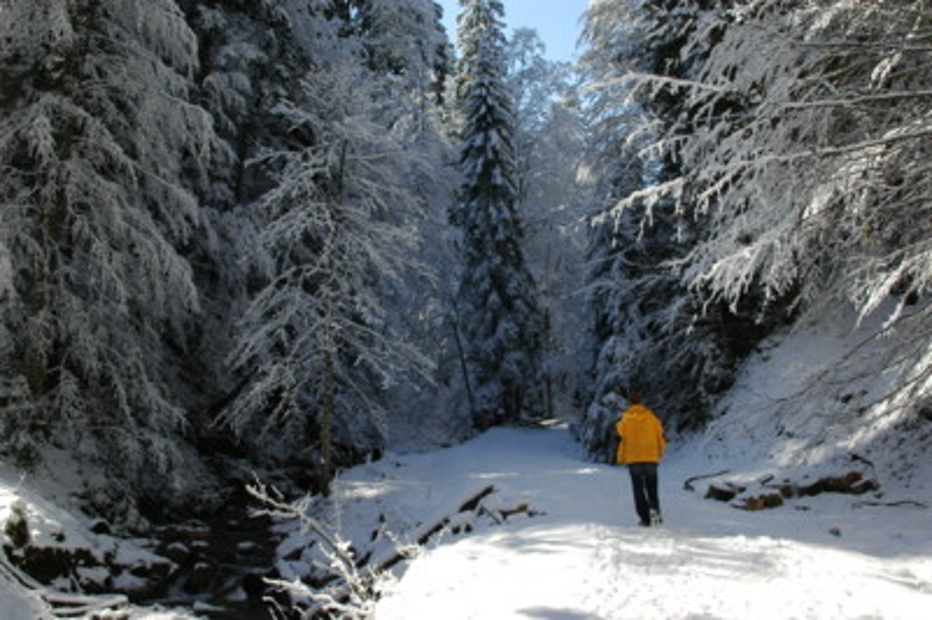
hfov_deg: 46.4
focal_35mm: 42
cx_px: 466
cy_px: 310
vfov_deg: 31.8
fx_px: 1086
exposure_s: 1/125
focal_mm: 28
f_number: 13
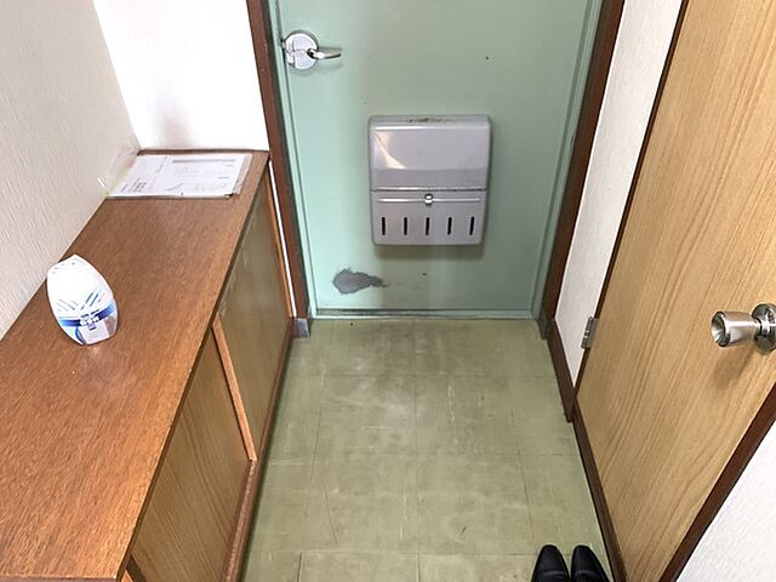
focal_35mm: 26
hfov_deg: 67.3
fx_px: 583
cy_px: 291
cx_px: 388
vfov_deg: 53.1
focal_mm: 4.25
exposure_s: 1/25
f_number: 1.8
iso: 400
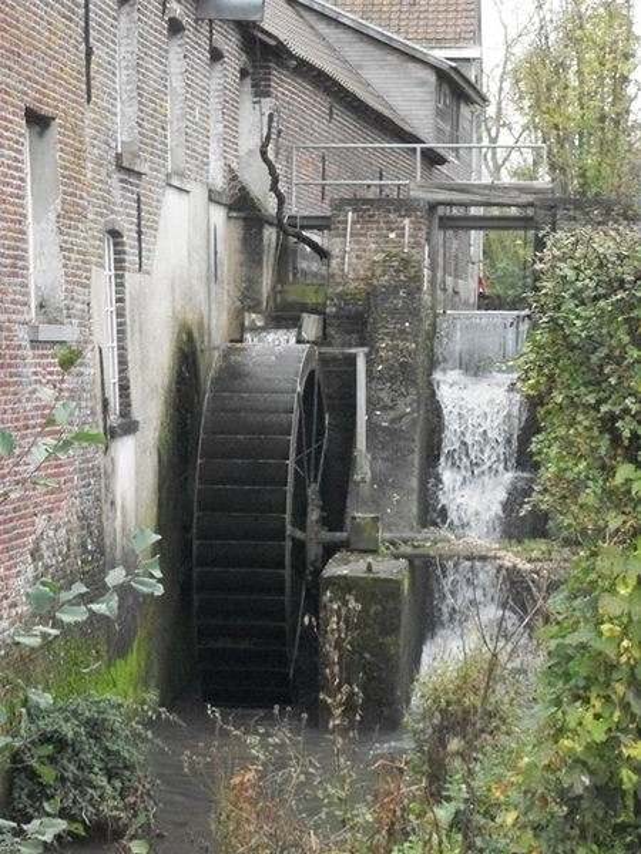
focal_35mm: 96
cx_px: 320
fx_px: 2370
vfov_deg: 20.4
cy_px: 427
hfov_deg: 15.4
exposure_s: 1/250
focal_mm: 17.1
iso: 552
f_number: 5.2
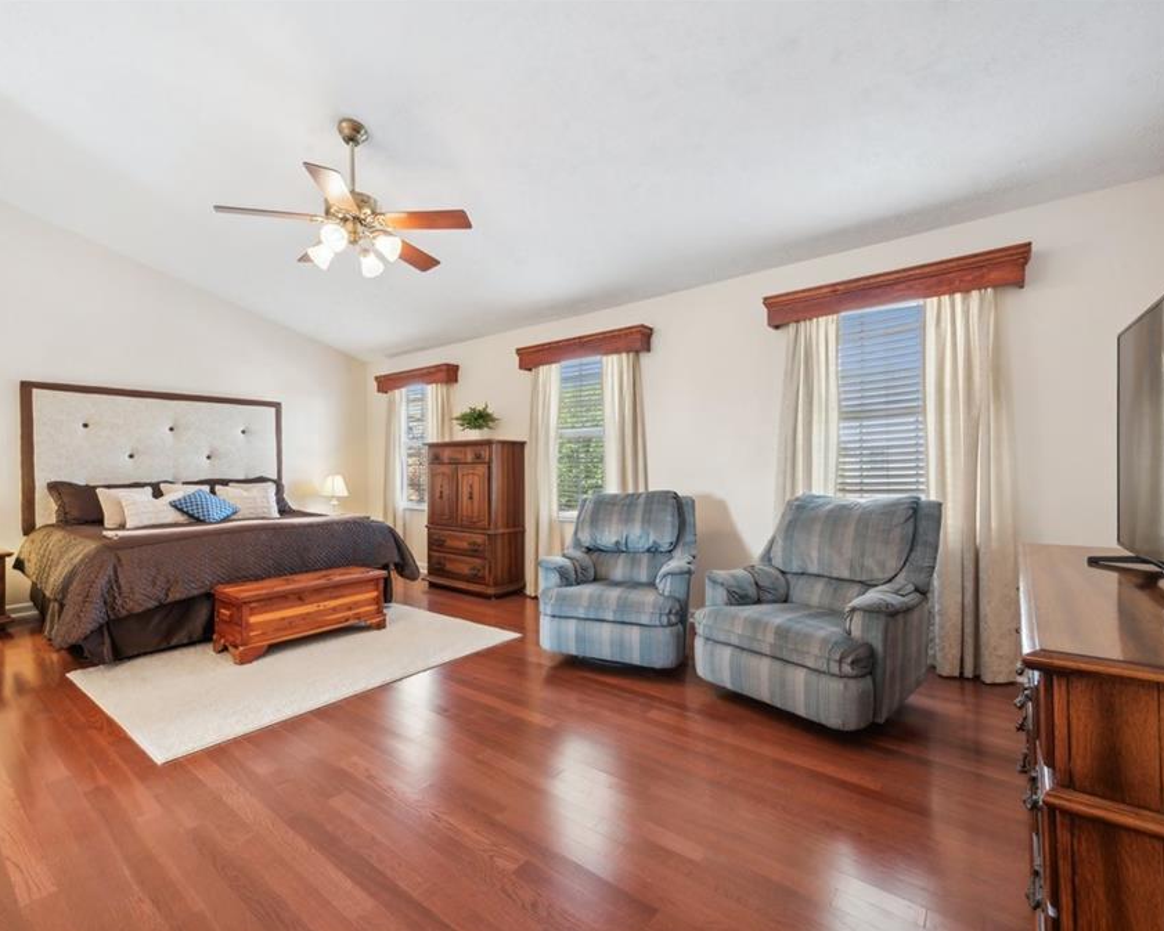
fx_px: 551
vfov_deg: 80.4
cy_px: 464
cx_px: 529
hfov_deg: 92.9
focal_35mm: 16
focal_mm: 14
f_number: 11
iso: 50
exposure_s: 1/2.5
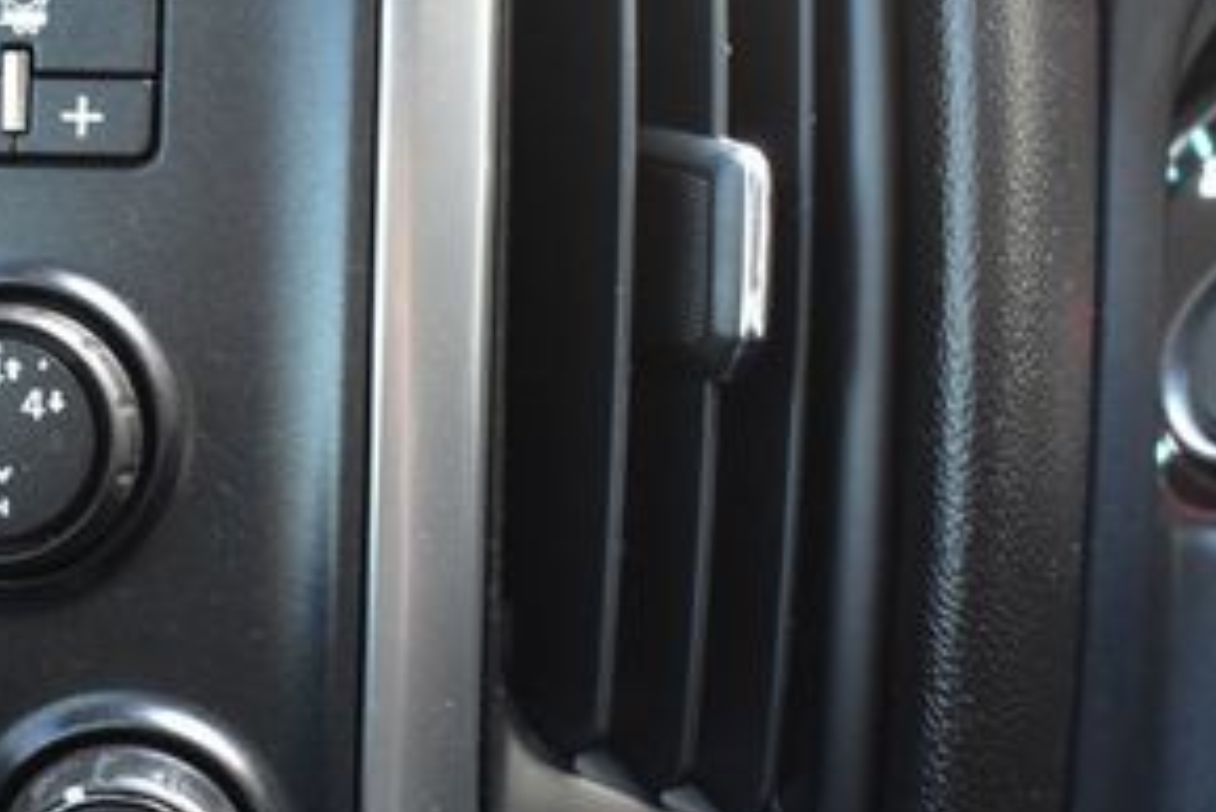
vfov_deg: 18.6
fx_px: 2467
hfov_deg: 27.2
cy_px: 593
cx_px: 244
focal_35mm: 73
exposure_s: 1/15
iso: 1600
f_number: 5.6
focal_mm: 22
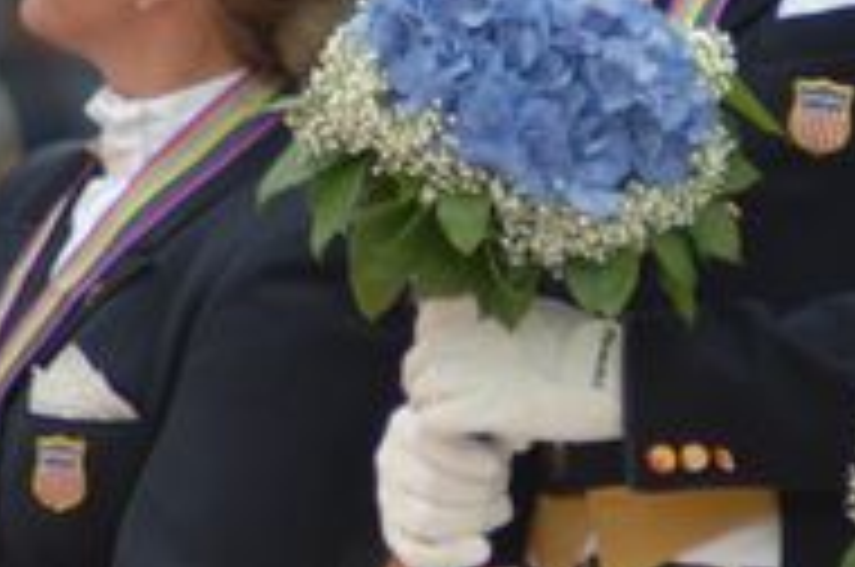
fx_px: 35968
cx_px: 657
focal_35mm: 1517
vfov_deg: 0.9
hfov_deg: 1.4
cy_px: 43
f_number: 5.6
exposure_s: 1/200
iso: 200
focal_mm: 300
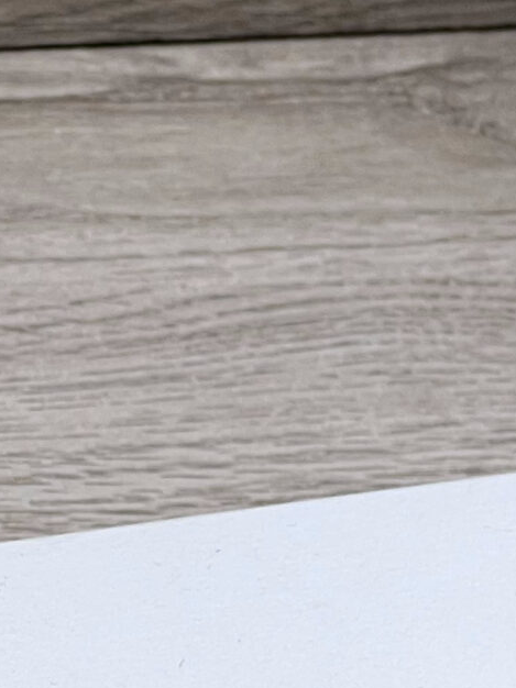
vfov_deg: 6.3
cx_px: 735
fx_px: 6265
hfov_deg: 4.7
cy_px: 826
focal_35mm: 315
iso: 40
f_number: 2.8
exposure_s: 1/99
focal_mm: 9
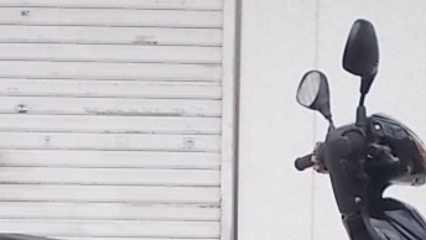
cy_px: 296
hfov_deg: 26.8
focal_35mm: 79
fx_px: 893
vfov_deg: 14.8
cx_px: 199
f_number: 3.9
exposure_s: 1/250
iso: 80
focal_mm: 6.9
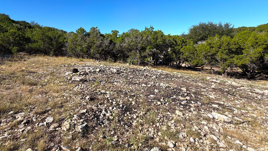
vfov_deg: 59.7
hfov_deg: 92.2
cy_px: 52
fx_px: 128
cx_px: 117
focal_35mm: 18
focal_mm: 2.22
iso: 20
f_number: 2.2
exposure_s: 1/770
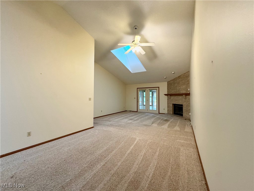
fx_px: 103
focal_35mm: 14
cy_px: 96
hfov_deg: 102.1
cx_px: 127
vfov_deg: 85.7
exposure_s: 1/60
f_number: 2.2
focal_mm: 2.22
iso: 400
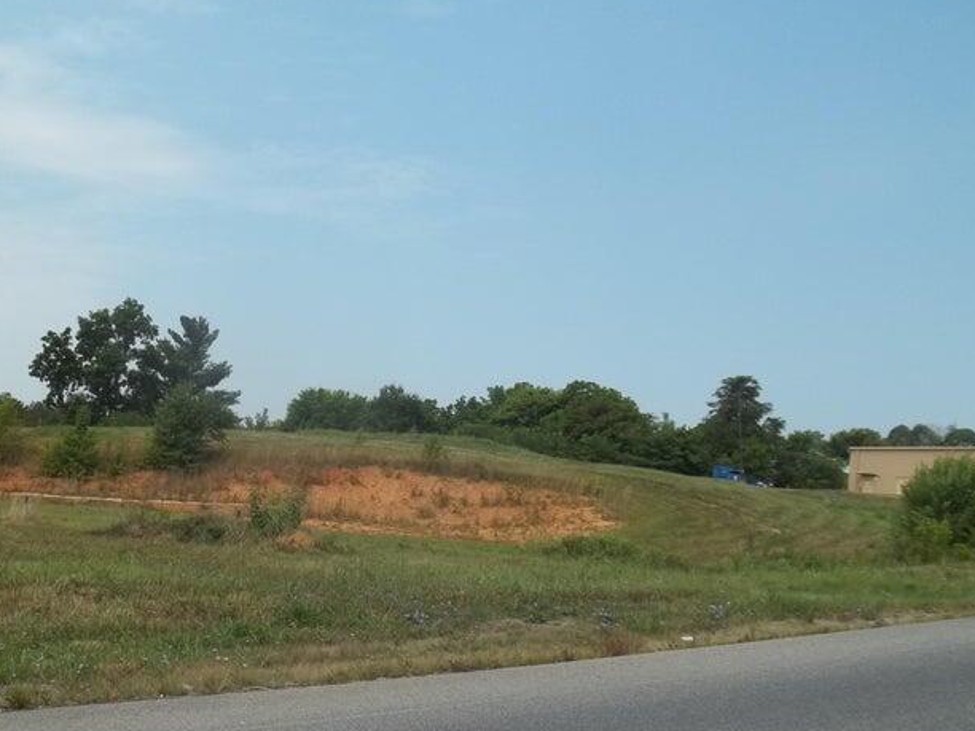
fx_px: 1296
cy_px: 412
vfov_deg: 31.5
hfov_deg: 40.9
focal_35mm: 46
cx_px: 364
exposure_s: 1/160
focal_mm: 5.9
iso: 64
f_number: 8
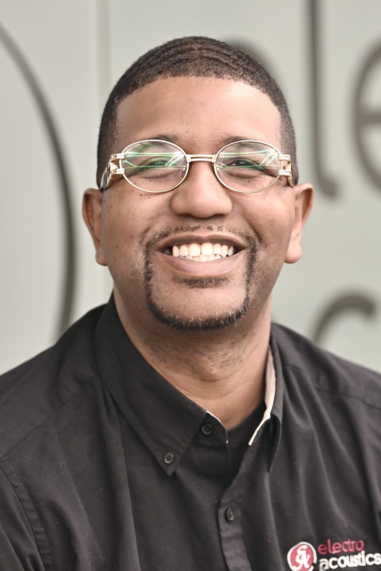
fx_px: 1936
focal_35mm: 122
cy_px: 272
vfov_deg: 16.8
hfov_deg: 11.2
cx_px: 202
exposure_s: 1/80
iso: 450
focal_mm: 110
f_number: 2.8
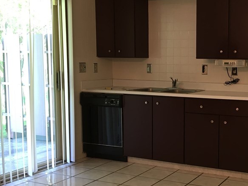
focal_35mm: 51
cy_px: 94
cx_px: 197
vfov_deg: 28.6
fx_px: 366
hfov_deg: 36.3
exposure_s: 1/30
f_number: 2.2
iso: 64
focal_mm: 4.15
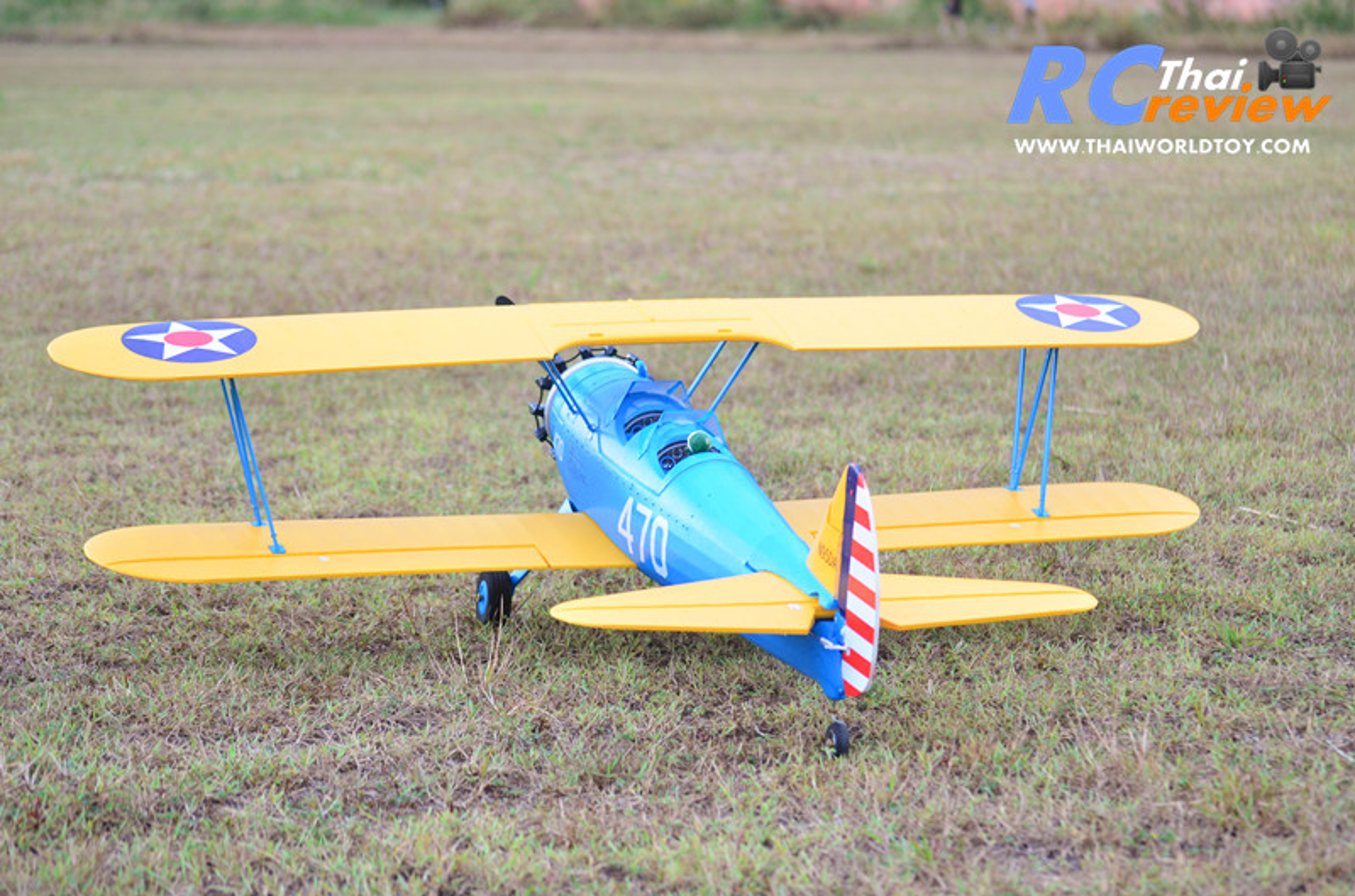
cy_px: 448
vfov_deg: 14.6
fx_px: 3491
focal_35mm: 93
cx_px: 678
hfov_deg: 22.0
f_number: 5
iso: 400
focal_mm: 62
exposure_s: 1/125
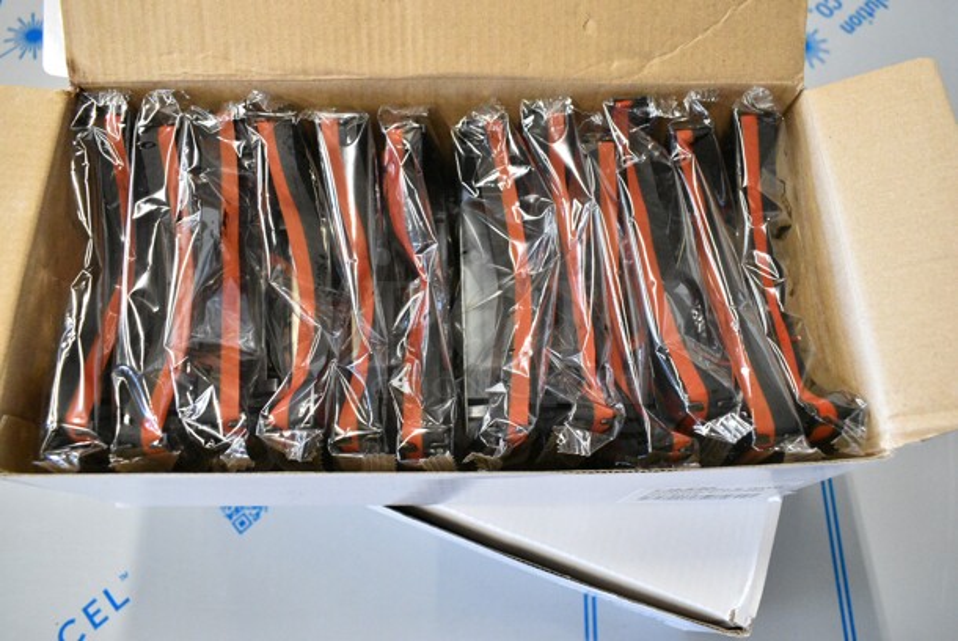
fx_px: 719
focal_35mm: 27
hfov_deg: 67.3
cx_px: 479
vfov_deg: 48.0
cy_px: 320
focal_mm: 18
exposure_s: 1/125
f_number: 5.6
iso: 6400
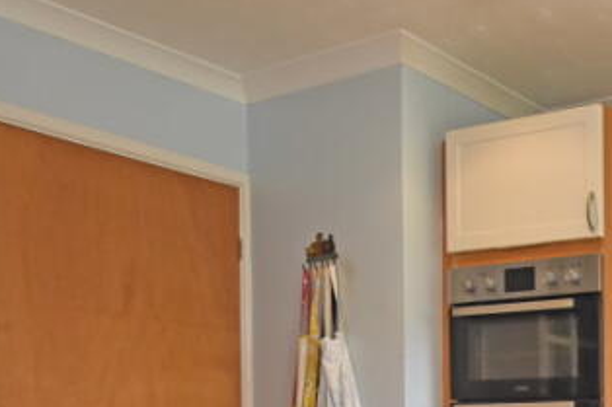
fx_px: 833
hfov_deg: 32.0
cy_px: 455
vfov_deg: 25.4
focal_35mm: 49
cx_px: 770
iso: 800
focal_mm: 10
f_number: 4.5
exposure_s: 1/160
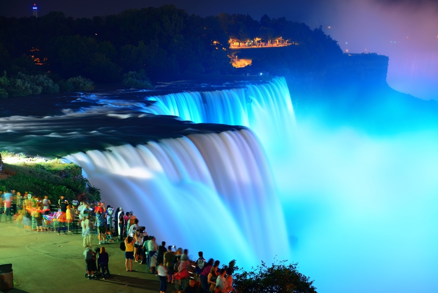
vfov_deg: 19.5
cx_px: 219
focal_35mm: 70
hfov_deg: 28.8
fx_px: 852
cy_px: 146
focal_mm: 70
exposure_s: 5
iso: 200
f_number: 5
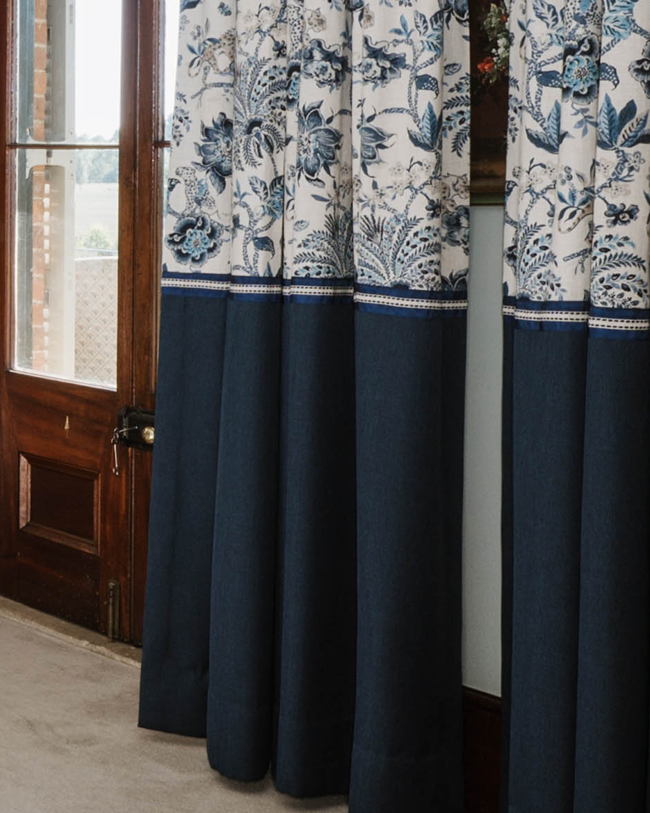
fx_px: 1694
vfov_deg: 26.3
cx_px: -569
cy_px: 128
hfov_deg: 17.2
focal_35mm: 70
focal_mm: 14.5
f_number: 10
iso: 200
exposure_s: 1/30
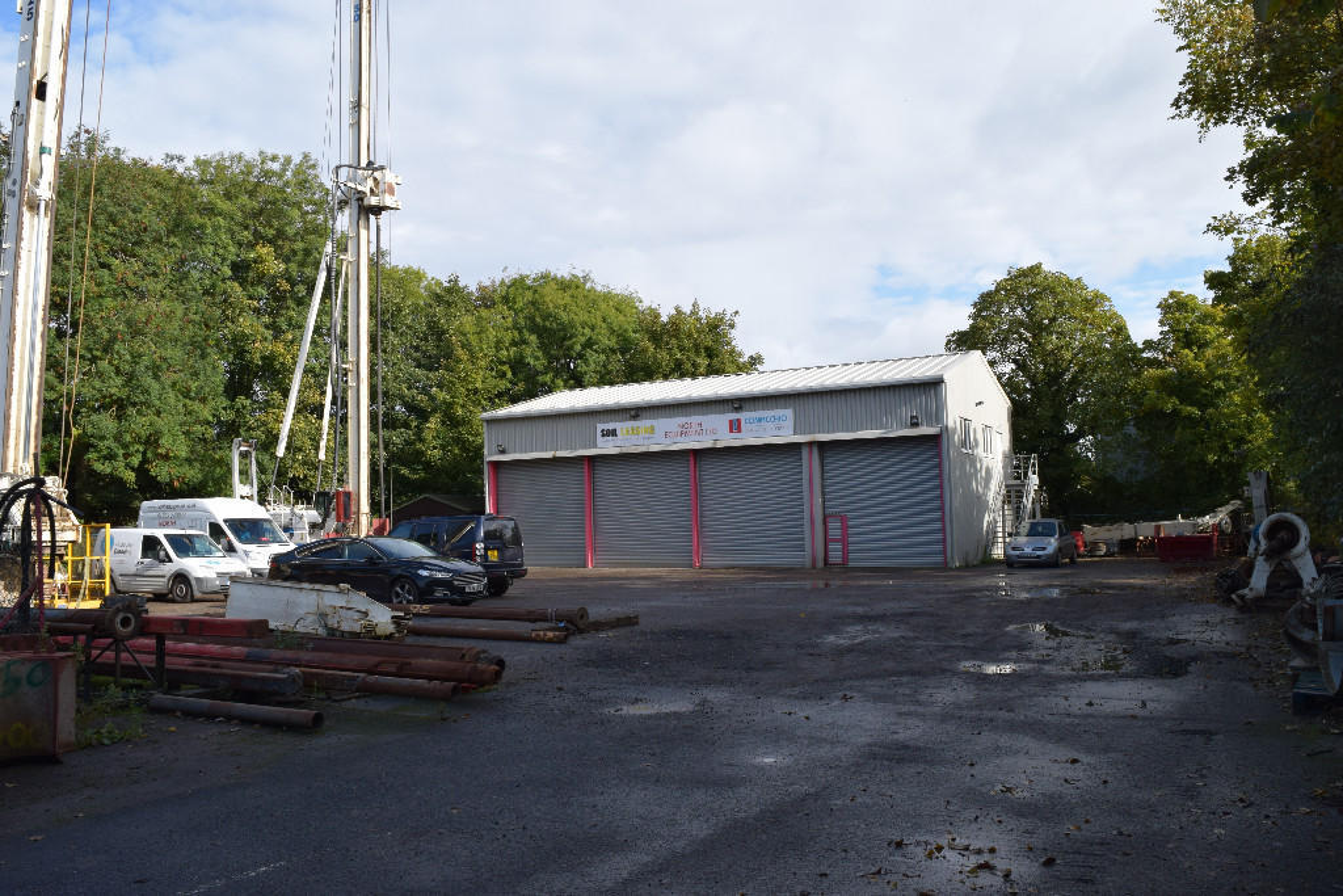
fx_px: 1007
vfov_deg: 47.9
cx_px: 672
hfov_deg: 67.4
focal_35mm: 27
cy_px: 448
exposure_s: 1/400
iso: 400
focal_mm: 18
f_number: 10
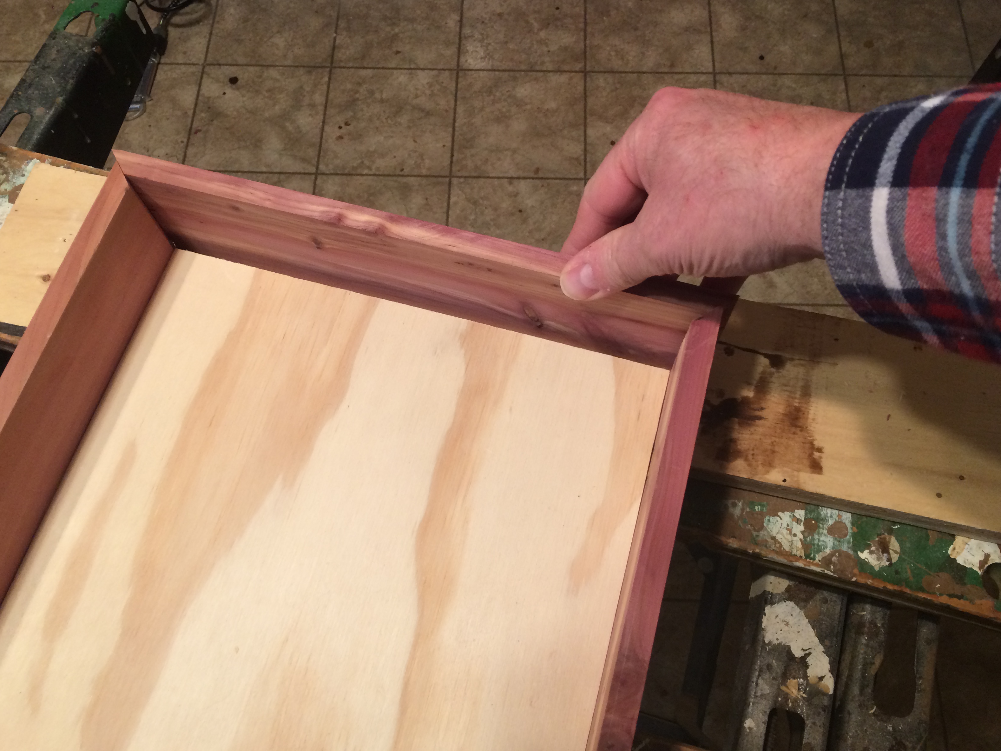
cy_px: 365
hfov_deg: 60.0
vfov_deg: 46.8
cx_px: 506
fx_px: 867
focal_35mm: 30
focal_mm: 4.15
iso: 100
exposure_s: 1/30
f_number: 2.2
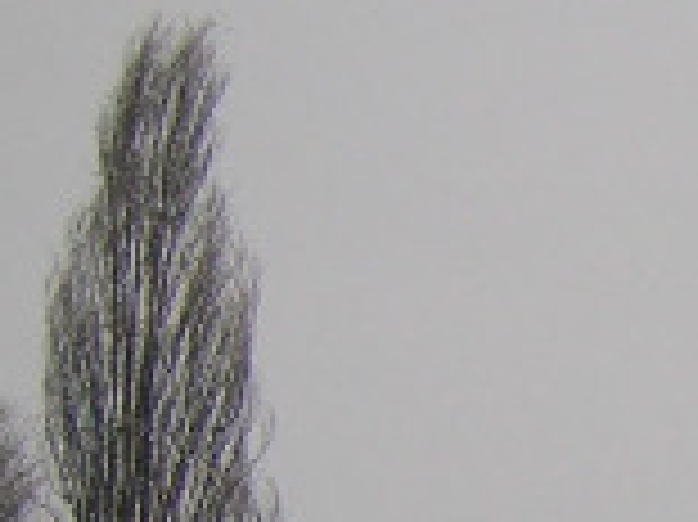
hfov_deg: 10.1
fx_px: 3546
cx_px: 1531
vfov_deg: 8.1
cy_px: 922
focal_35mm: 176
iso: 50
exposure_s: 1/78.8
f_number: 2.9
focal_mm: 5.7
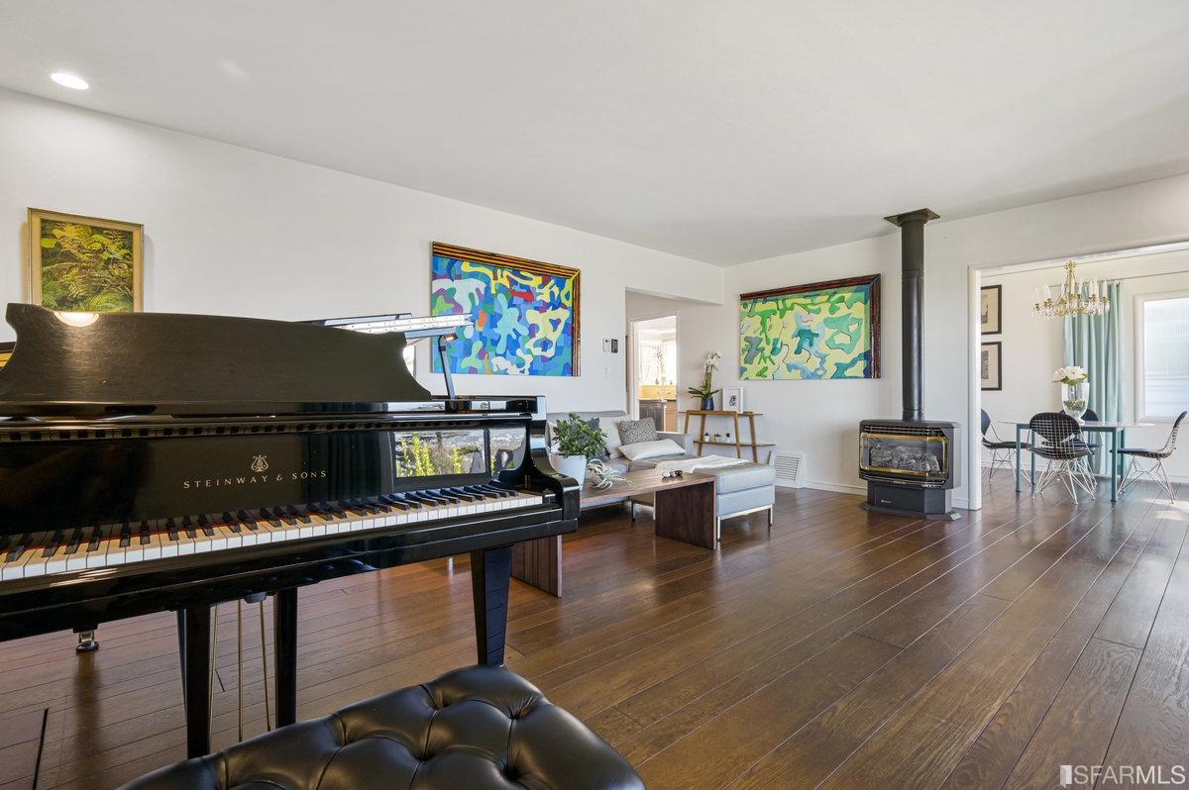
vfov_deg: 70.3
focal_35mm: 17
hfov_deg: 93.3
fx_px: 561
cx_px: 594
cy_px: 395
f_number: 11
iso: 320
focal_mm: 17
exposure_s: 1/13
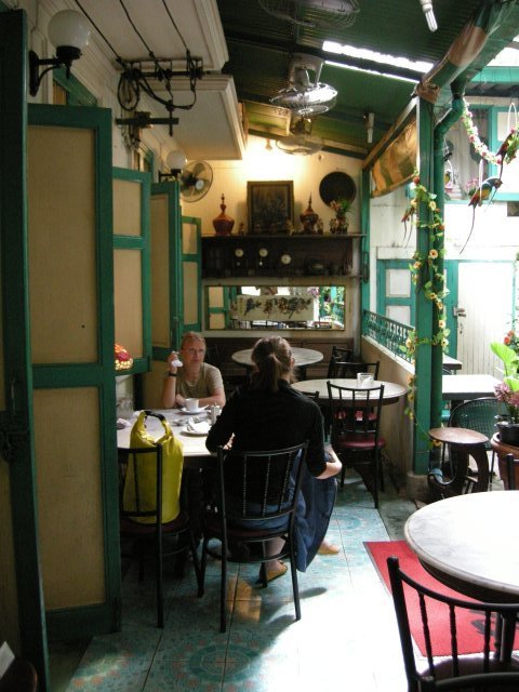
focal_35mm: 36
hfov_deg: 39.7
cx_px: 260
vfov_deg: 51.4
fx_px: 720
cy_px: 346
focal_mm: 7.5
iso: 400
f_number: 2.7
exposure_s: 1/21.5
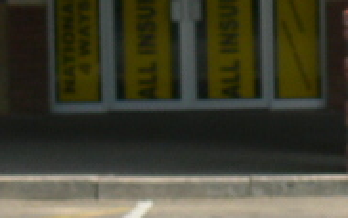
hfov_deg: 9.9
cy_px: -71
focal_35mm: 209
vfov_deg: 6.2
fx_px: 1983
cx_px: 440
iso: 80
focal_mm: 7.4
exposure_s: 1/160
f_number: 5.6
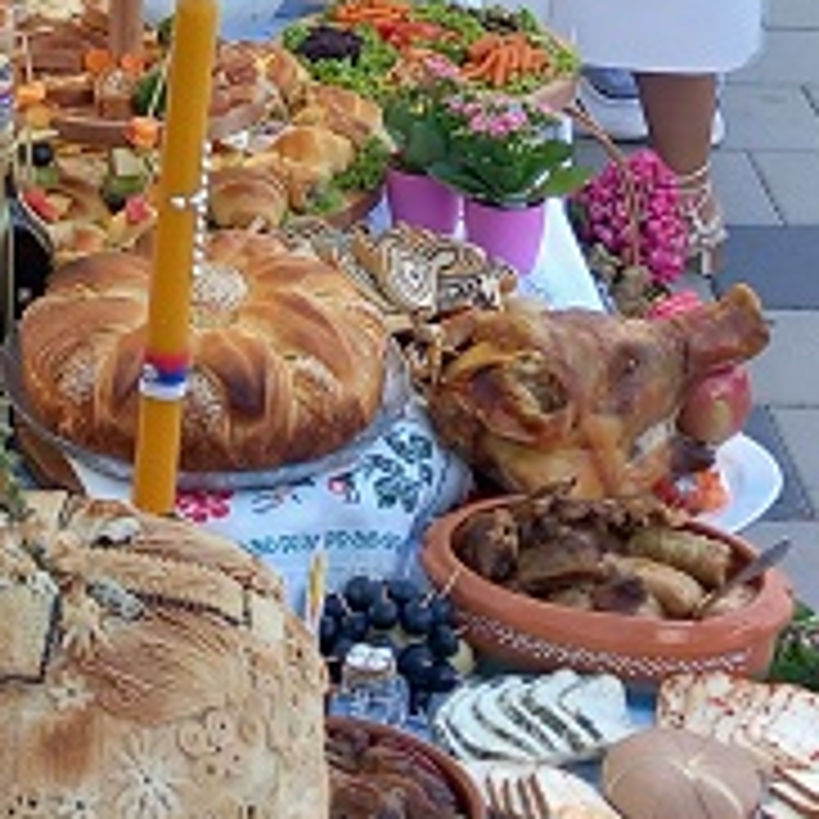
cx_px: -22
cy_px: -374
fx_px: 2811
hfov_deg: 16.2
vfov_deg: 15.4
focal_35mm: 105
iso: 32
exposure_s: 1/100
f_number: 1.8
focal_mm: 4
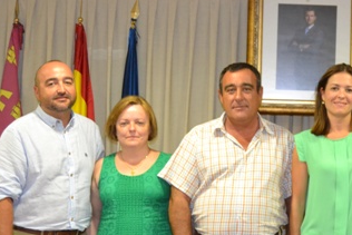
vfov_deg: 16.1
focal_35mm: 85
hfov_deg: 23.5
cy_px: 131
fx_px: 831
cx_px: 287
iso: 2500
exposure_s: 1/60
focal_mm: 28
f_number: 4
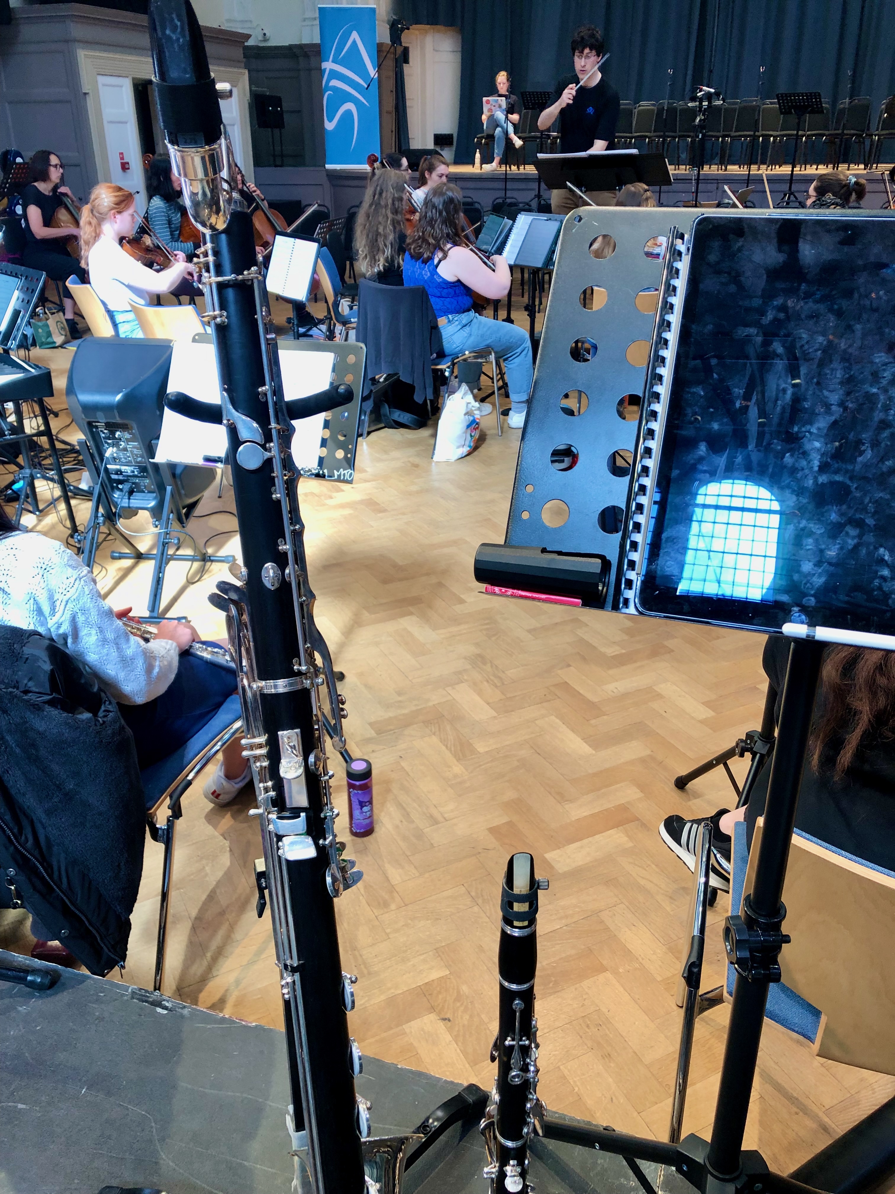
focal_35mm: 28
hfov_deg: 49.7
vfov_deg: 63.4
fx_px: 965
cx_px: 448
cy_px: 597
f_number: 1.8
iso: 25
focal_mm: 3.99
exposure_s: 1/32
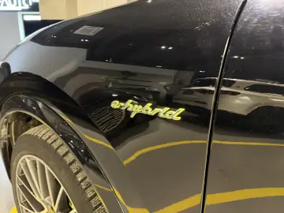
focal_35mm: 24
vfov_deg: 56.8
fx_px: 197
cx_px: 142
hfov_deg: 71.6
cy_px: 106
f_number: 1.78
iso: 800
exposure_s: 1/25
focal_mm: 6.76
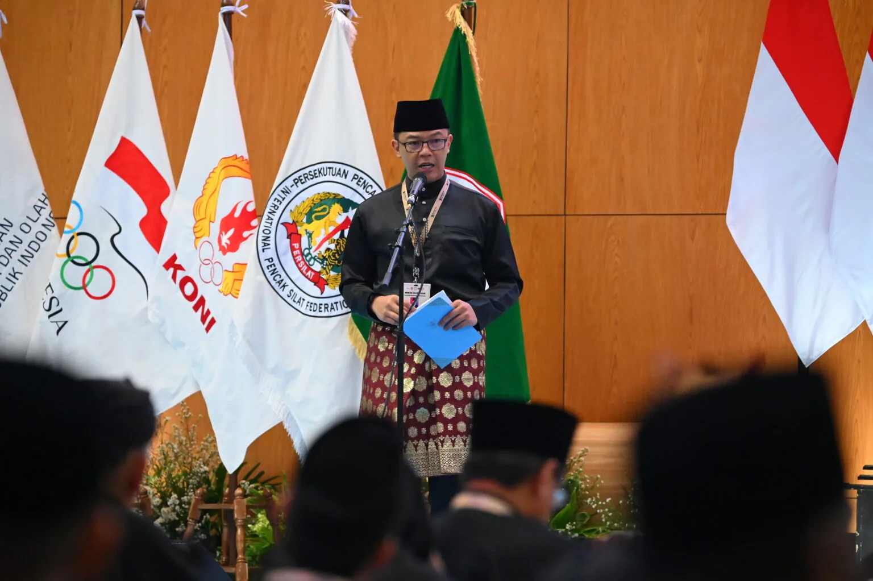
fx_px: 7270
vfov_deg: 4.6
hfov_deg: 6.9
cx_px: 436
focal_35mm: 300
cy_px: 290
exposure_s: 1/250
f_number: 6.3
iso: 10000
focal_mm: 300
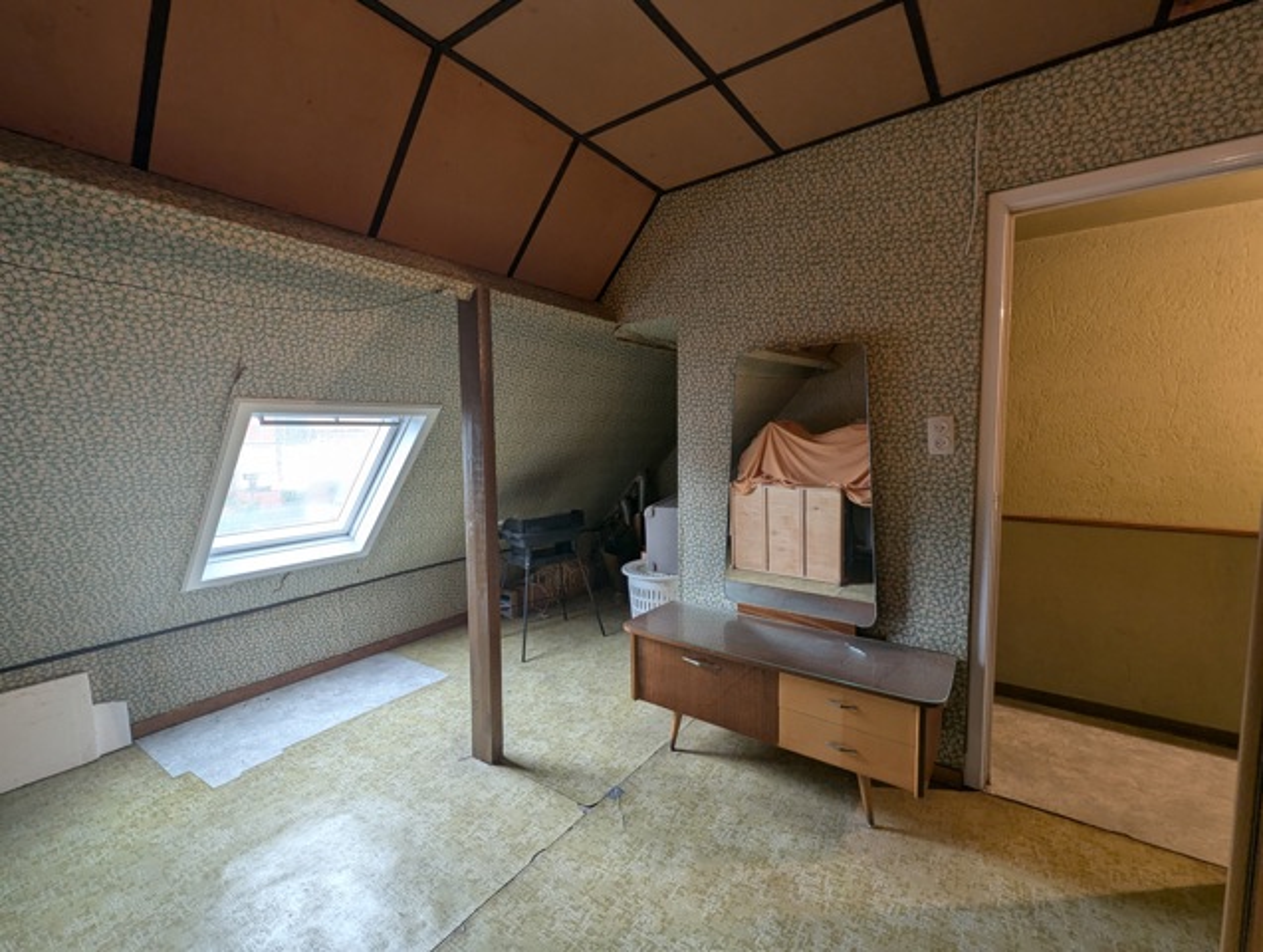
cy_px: 476
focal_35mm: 13
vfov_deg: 90.1
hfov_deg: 106.1
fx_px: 475
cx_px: 632
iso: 88
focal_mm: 1.95
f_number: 2.2
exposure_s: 1/25
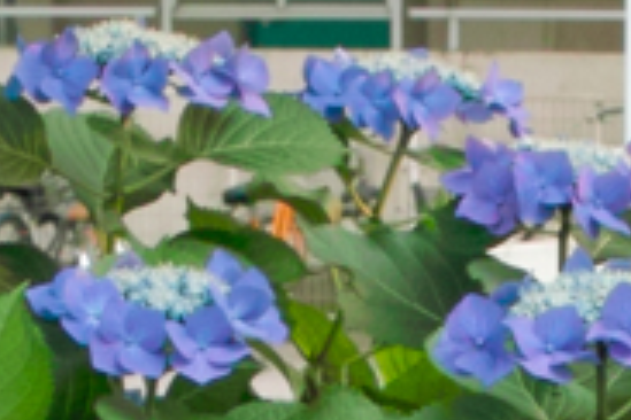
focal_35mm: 230
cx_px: 455
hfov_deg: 8.9
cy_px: 1050
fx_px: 4031
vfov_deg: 5.7
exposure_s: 1/30
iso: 800
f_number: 7.1
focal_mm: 24.2
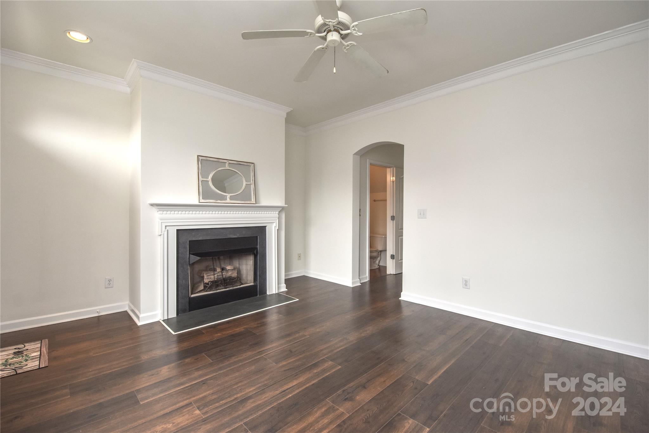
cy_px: 216
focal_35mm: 15
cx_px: 324
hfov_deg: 100.4
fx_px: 270
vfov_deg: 77.3
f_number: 5.6
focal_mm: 10
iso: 450
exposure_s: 1/125
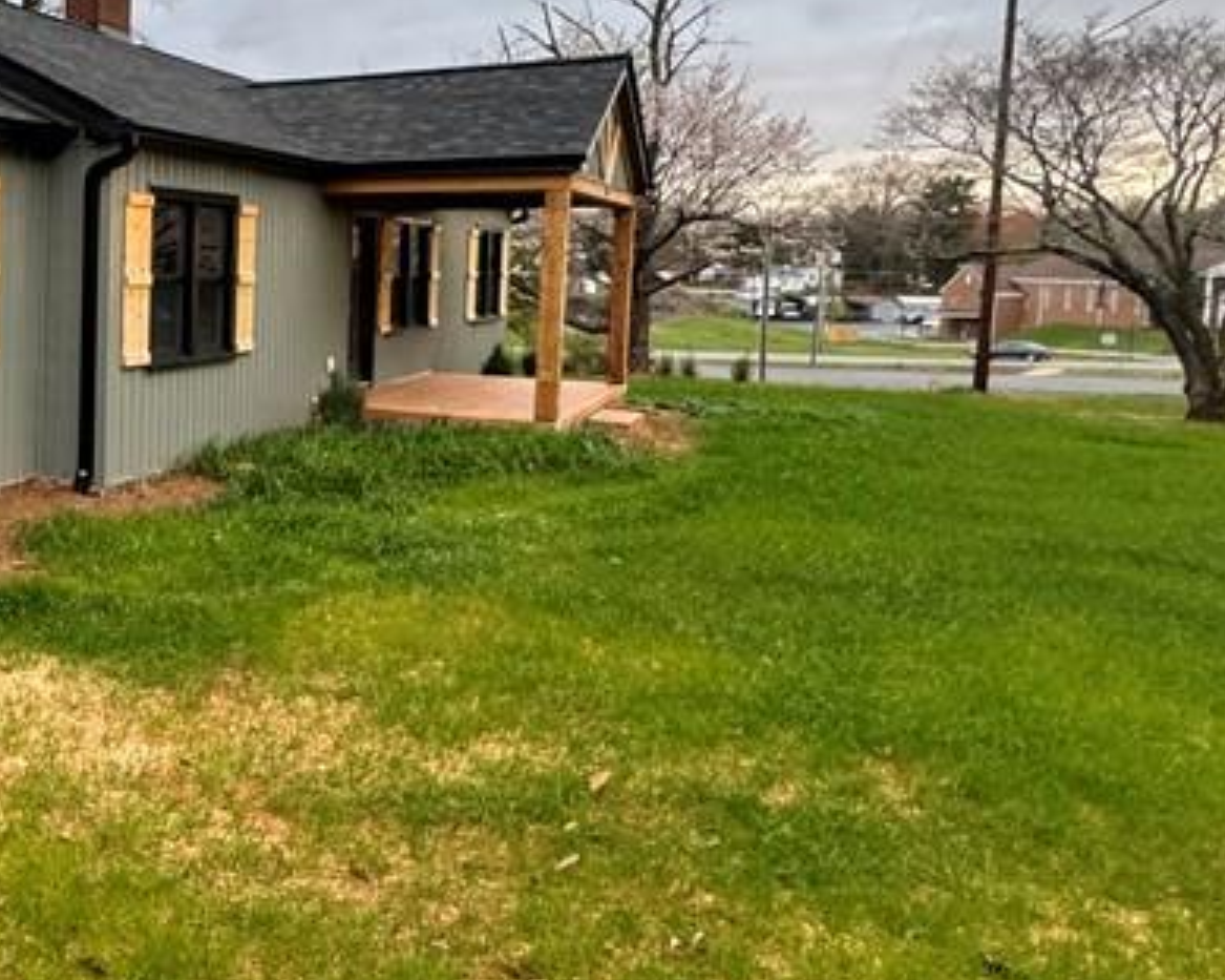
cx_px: -76
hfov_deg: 41.6
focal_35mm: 36
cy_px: 369
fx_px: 1305
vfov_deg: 40.9
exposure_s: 1/99
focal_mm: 2.22
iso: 160
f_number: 2.2
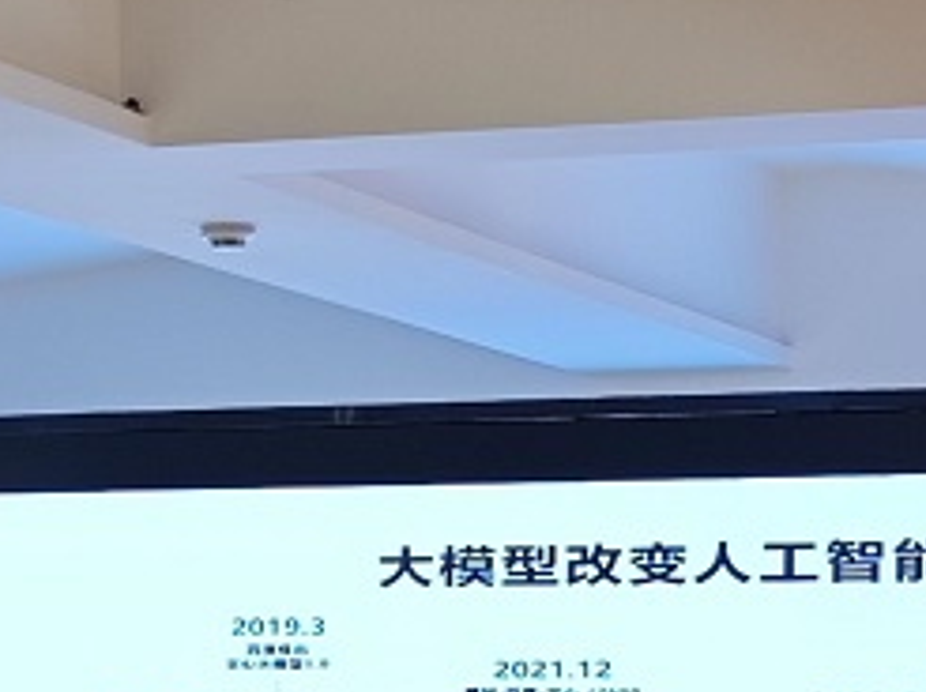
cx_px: 68
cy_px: 790
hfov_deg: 11.5
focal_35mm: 171
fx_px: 4570
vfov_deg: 8.6
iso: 100
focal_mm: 8.72
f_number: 1.63
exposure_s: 1/96.2
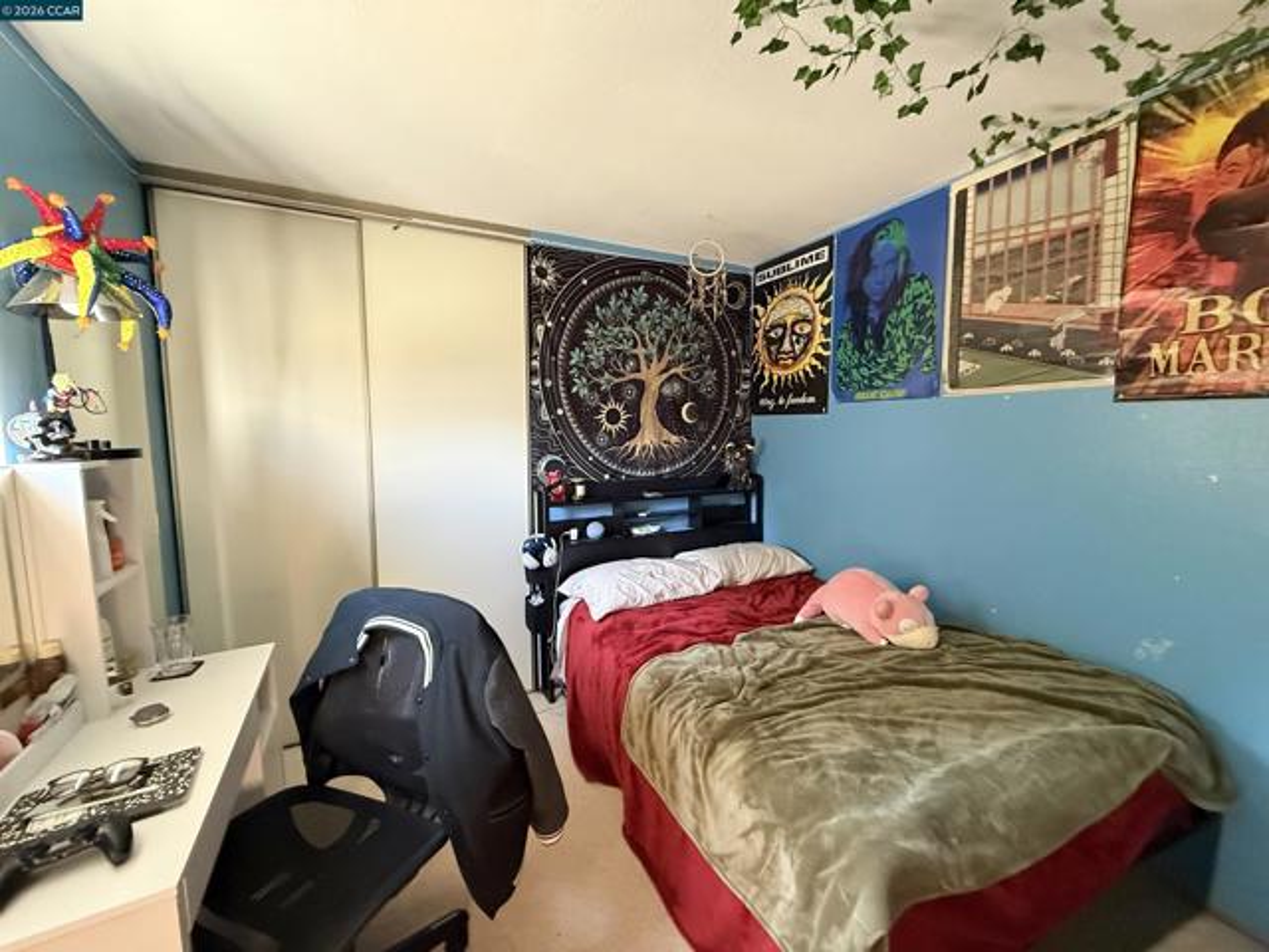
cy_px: 476
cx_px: 634
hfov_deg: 102.1
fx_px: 513
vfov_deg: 85.7
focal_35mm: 14
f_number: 2.2
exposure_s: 1/60
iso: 640
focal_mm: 2.22
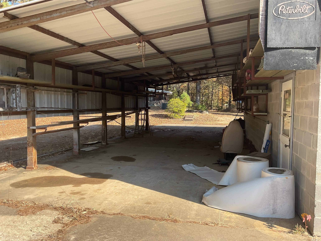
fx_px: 269
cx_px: 160
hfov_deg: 61.7
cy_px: 120
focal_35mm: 29
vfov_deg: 48.2
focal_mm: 3
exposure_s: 1/457
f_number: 1.8
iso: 16
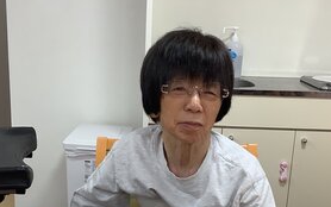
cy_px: 174
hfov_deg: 34.5
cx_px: 157
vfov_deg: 21.7
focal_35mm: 59
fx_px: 532
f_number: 2.4
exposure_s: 1/60
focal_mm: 3.3
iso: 80
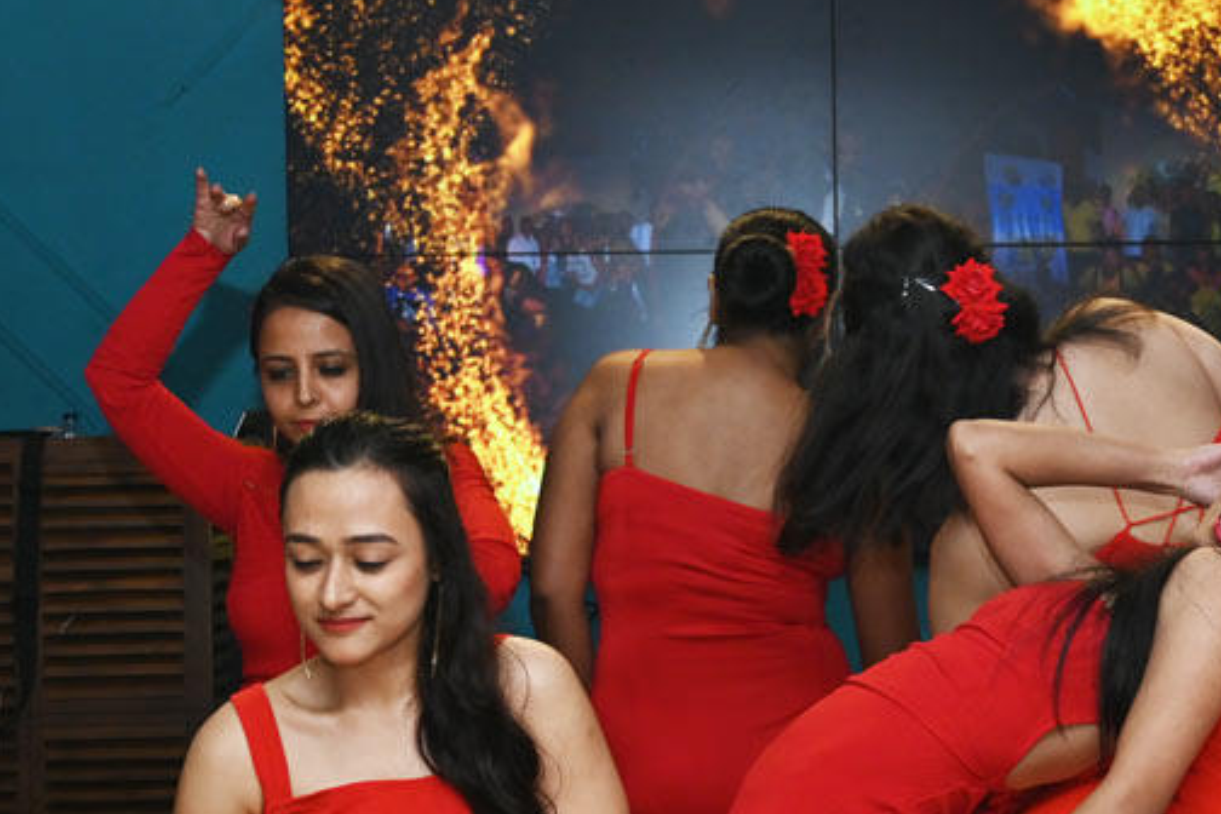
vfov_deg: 15.0
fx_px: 3086
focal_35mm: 91
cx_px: 906
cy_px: 572
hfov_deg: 22.2
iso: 640
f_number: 4.5
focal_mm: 34
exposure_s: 1/200
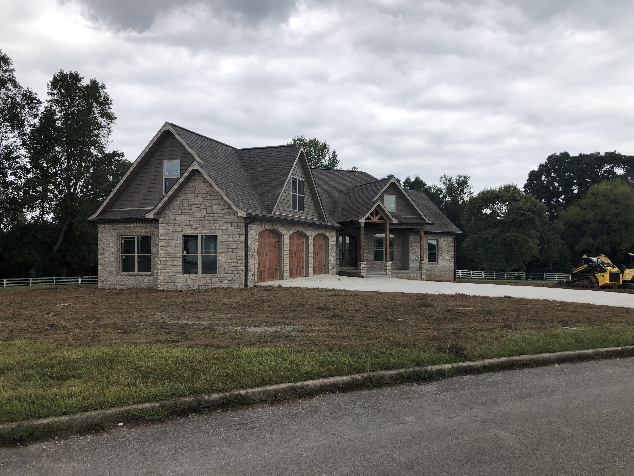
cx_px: 317
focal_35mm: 28
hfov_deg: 63.4
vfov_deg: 49.7
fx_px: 513
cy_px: 238
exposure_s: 1/857
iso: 20
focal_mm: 3.99
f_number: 1.8
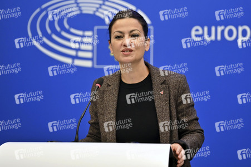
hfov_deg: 15.2
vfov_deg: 10.1
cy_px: 84
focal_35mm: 135
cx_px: 126
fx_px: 941
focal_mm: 135
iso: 640
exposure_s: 1/160
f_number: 2.8
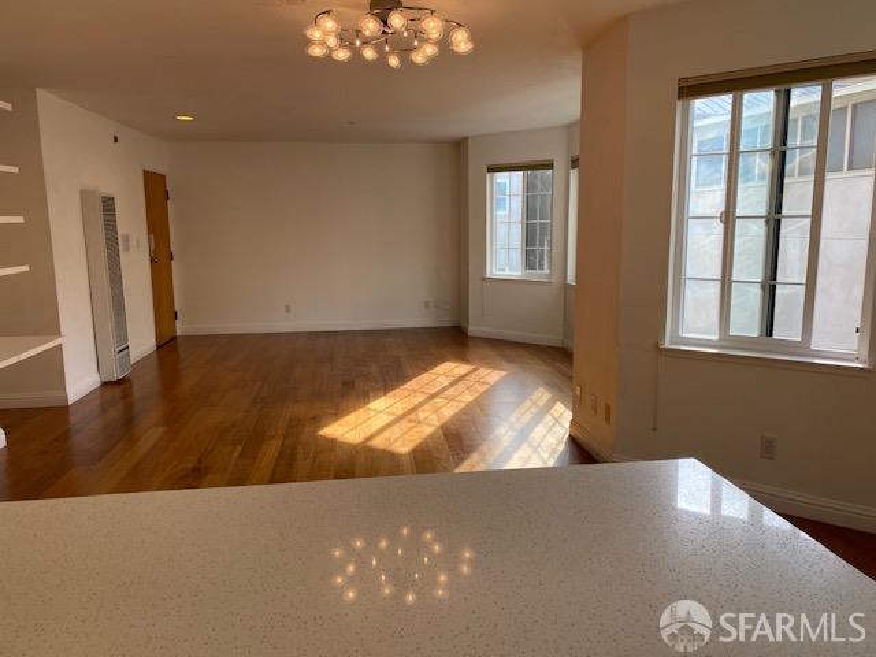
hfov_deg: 67.3
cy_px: 328
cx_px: 438
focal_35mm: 26
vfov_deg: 53.1
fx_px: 658
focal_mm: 4.25
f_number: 1.8
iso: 32
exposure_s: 1/311
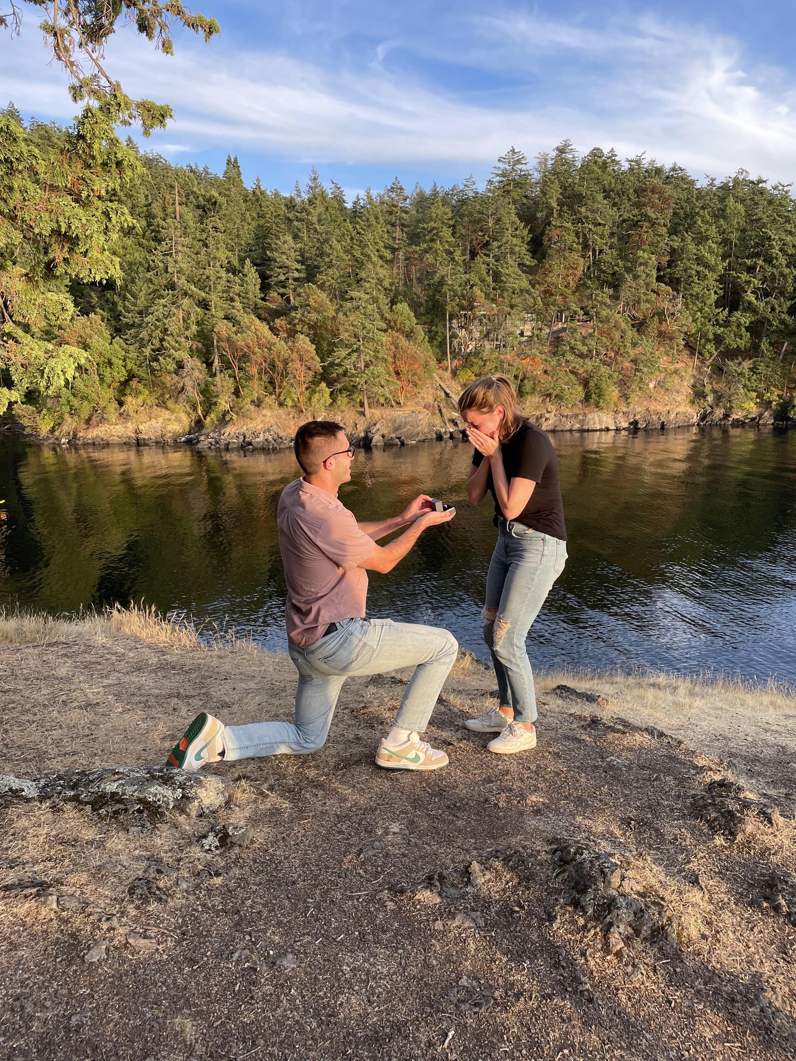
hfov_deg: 53.1
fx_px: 797
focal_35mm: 26
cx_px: 398
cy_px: 530
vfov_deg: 67.3
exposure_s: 1/409
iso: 32
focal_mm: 4.2
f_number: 1.6
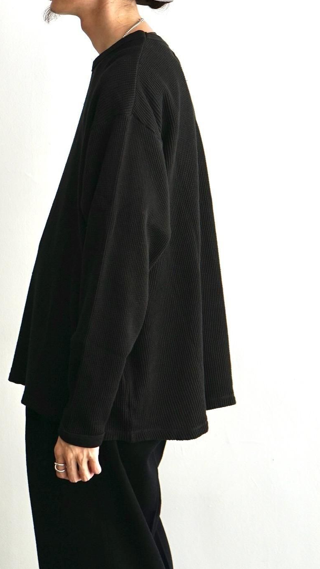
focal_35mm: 73
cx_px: 114
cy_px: 243
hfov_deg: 16.5
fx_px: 1101
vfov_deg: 28.9
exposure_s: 1/160
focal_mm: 53
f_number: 5
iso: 640
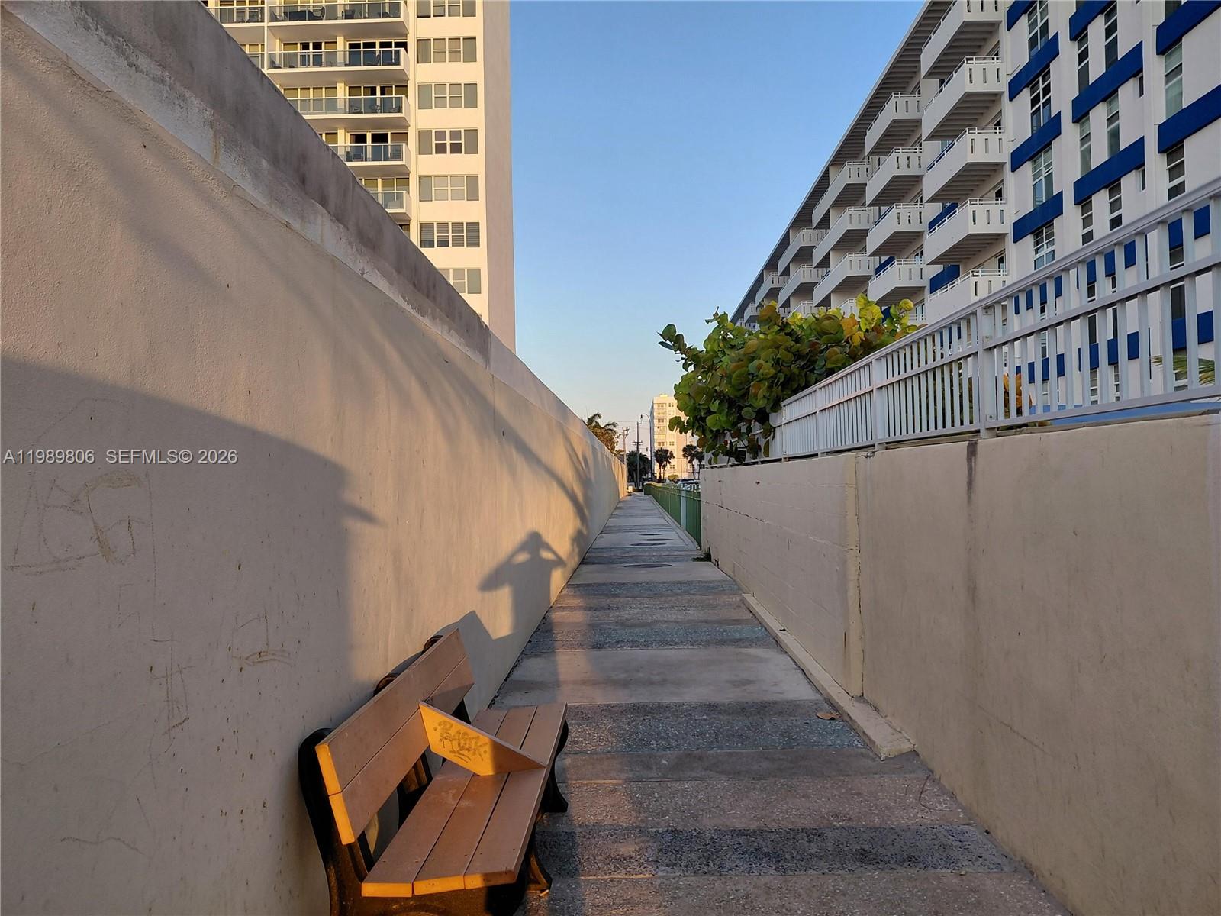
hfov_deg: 69.4
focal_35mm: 25
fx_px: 882
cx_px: 610
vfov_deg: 54.9
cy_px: 458
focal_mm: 4.69
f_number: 1.8
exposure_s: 1/543
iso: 50
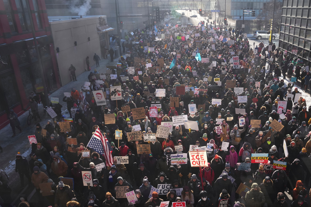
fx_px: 285
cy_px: 138
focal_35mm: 33
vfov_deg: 39.5
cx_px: 199
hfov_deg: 56.4
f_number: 8
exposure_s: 1/320
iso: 500
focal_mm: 24
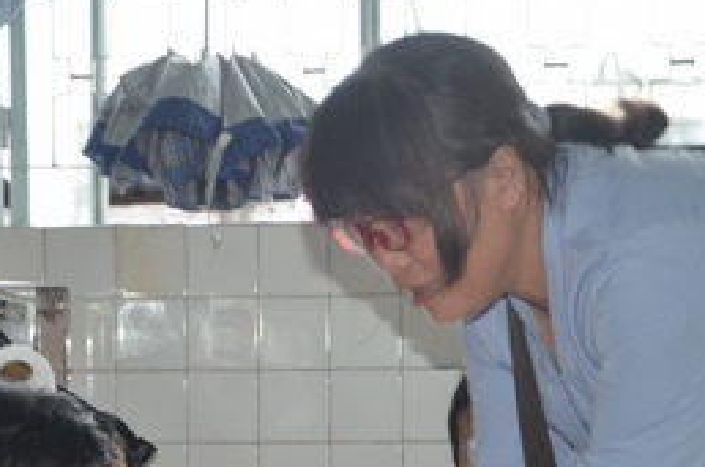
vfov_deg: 8.6
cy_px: 466
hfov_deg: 12.9
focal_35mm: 159
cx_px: 284
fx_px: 3108
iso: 1000
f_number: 5
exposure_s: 1/80
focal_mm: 42
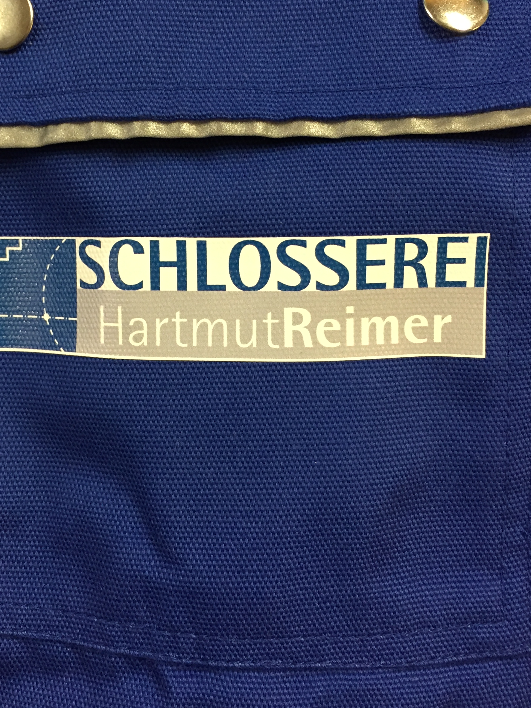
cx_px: 218
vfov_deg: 46.4
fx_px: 818
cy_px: 263
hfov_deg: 35.9
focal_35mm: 40
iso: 200
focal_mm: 4.15
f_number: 2.2
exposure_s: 1/33
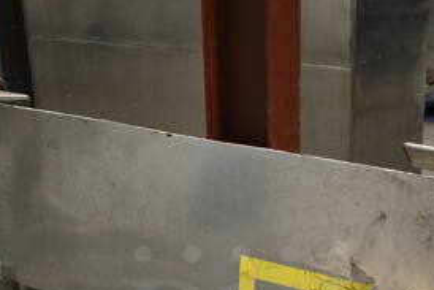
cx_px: 241
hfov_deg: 28.8
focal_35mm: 70
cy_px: 319
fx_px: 846
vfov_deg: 18.7
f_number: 3.8
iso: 2200
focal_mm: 21
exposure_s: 1/125
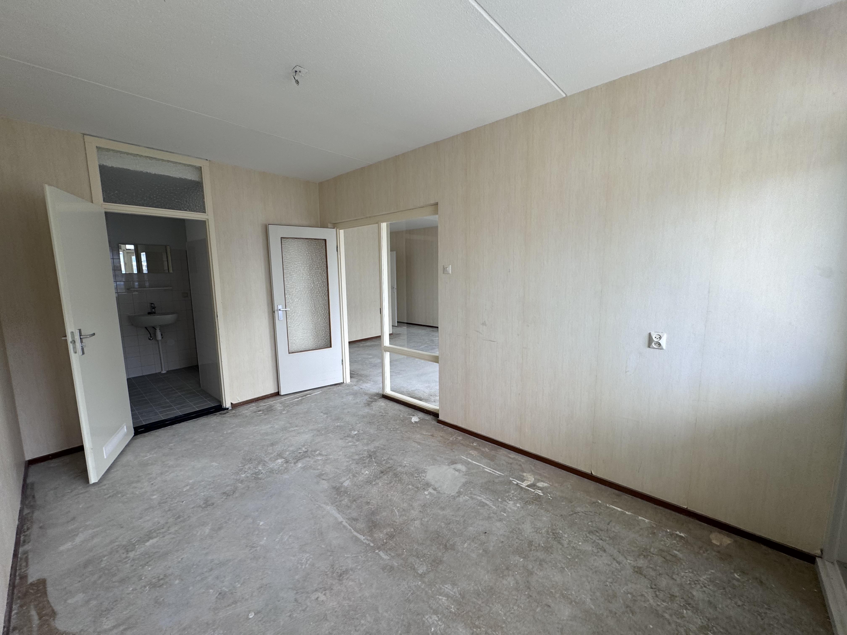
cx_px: 424
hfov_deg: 102.1
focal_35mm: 14
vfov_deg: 85.7
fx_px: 343
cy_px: 318
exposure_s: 1/106
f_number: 2.2
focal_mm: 2.22
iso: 40
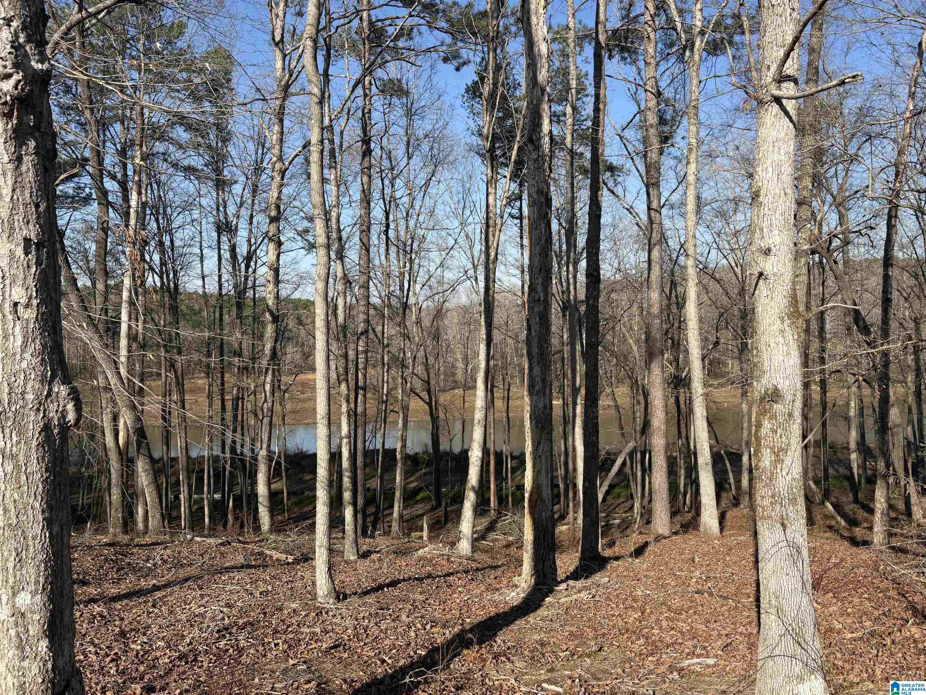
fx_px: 696
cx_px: 463
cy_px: 348
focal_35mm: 26
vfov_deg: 53.1
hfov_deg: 67.3
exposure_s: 1/2283
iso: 50
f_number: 1.6
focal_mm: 5.96
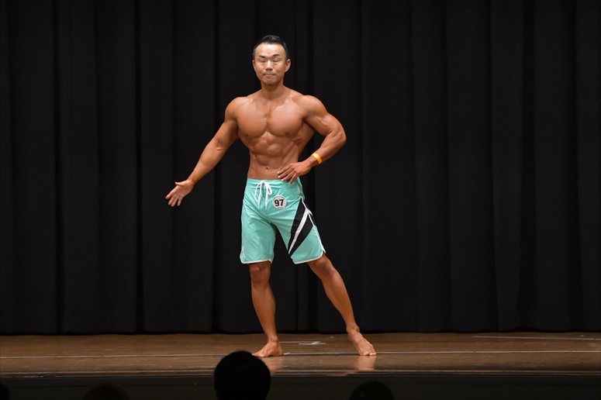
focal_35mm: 202
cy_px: 200
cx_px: 300
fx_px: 3371
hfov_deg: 10.2
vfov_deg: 6.8
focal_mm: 135
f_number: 5.6
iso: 5000
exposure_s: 1/400
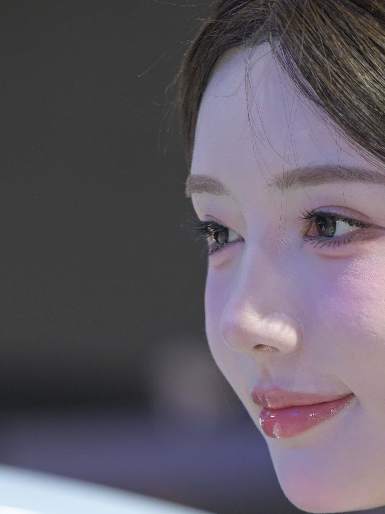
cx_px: 391
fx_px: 7073
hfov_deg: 3.1
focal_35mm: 477
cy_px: 818
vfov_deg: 4.1
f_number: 4.5
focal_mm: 145
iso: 200
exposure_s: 1/200
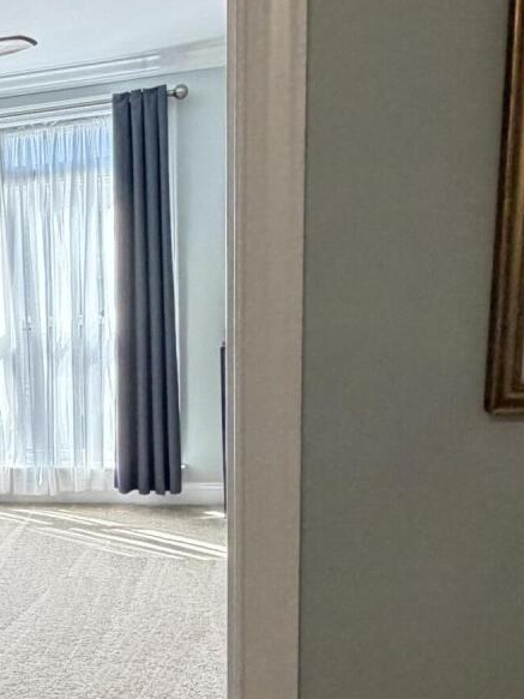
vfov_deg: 39.2
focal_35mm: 48
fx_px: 969
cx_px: -159
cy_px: 462
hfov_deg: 25.8
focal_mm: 2.22
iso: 320
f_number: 2.2
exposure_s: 1/120
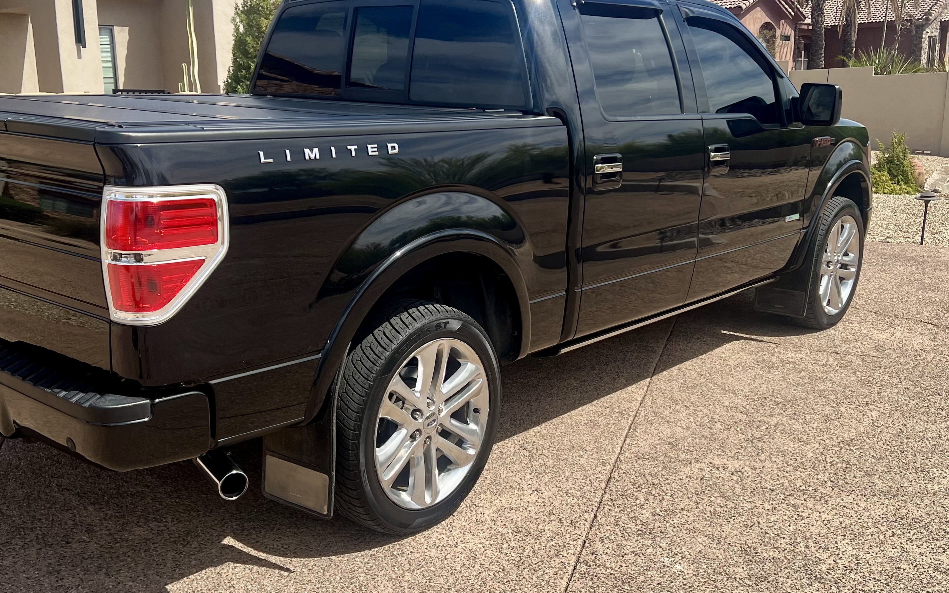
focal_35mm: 39
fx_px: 1009
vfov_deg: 32.8
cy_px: 312
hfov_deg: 50.2
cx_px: 403
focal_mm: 5.7
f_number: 1.5
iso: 50
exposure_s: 1/4115
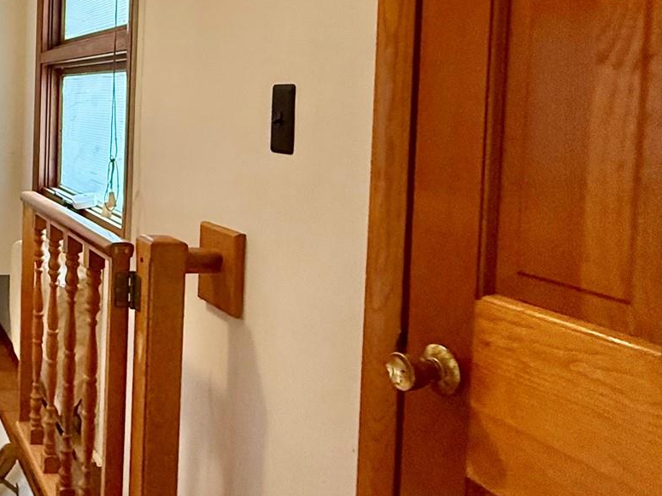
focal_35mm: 37
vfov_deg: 37.8
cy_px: 129
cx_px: -99
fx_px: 707
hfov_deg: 39.1
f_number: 2.2
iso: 400
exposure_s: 1/120
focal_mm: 2.22
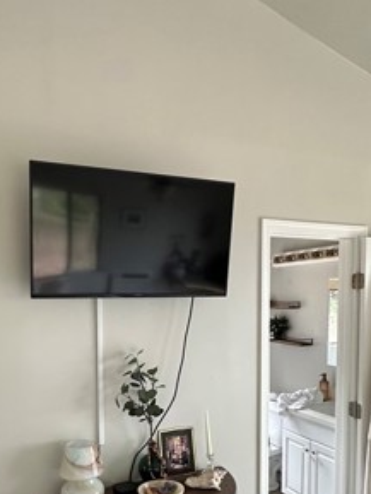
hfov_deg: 45.3
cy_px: 328
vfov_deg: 57.1
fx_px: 443
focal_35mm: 31
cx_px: 152
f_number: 2.2
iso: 320
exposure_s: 1/99
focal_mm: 2.22
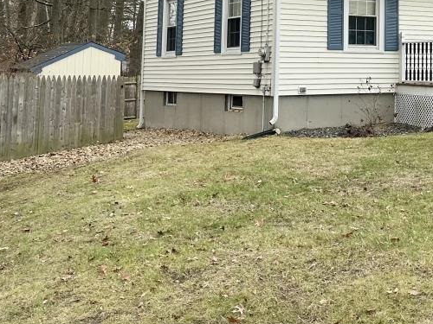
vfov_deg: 23.3
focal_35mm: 60
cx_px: 408
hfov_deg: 30.4
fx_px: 751
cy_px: -8
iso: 80
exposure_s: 1/971
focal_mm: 6.86
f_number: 1.78
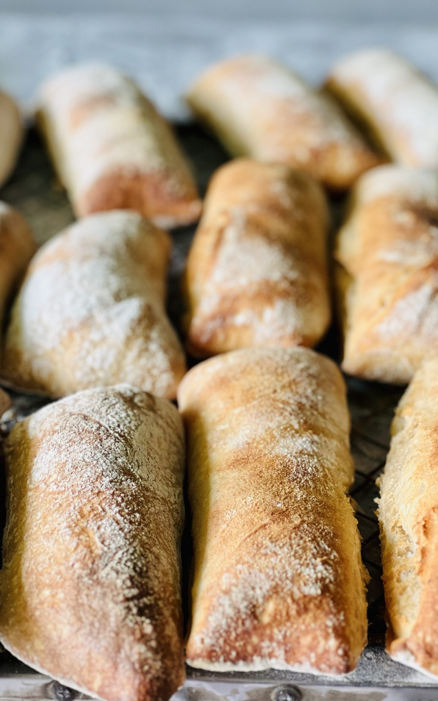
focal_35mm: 82
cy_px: 349
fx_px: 1566
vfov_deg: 25.2
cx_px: 255
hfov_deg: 15.9
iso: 125
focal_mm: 9
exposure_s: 1/121
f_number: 2.8
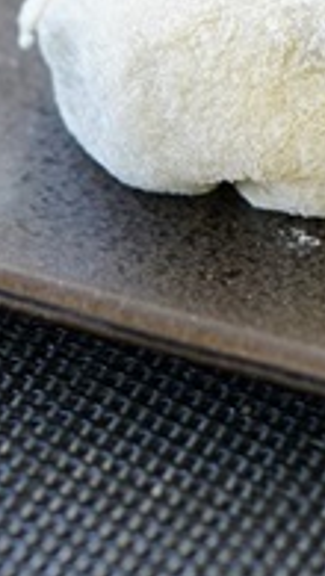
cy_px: -86
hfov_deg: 2.8
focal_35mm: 435
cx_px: 745
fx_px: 6650
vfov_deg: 4.9
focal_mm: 90
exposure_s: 1/100
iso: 250
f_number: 2.8
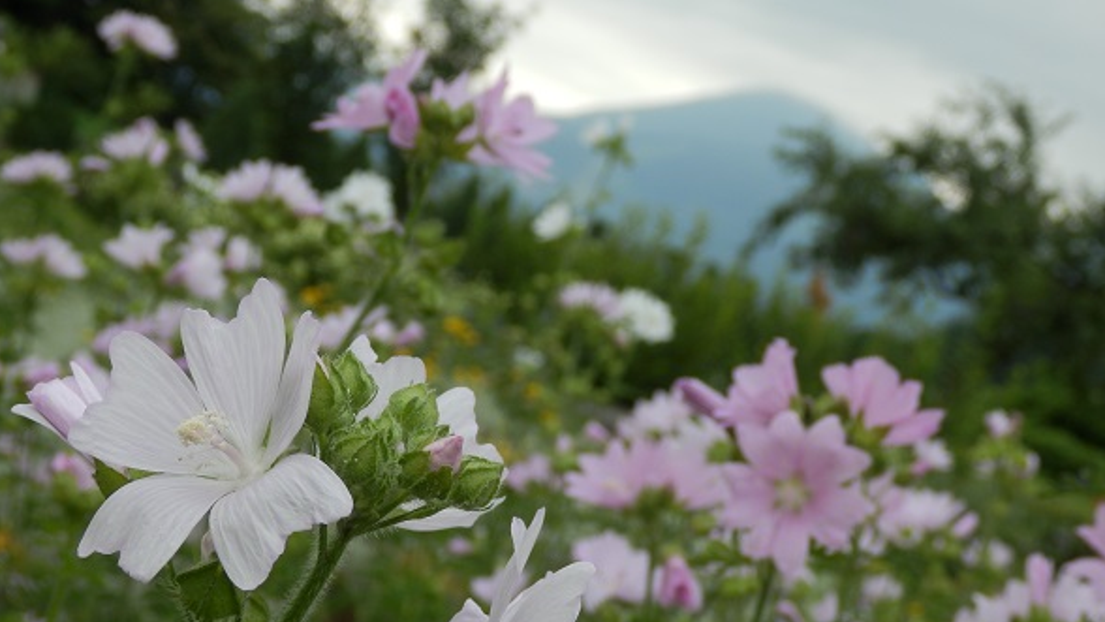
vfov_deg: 20.0
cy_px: 361
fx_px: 1758
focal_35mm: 60
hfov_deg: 34.9
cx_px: 556
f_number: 4.1
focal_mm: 9.8
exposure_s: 1/100
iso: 100
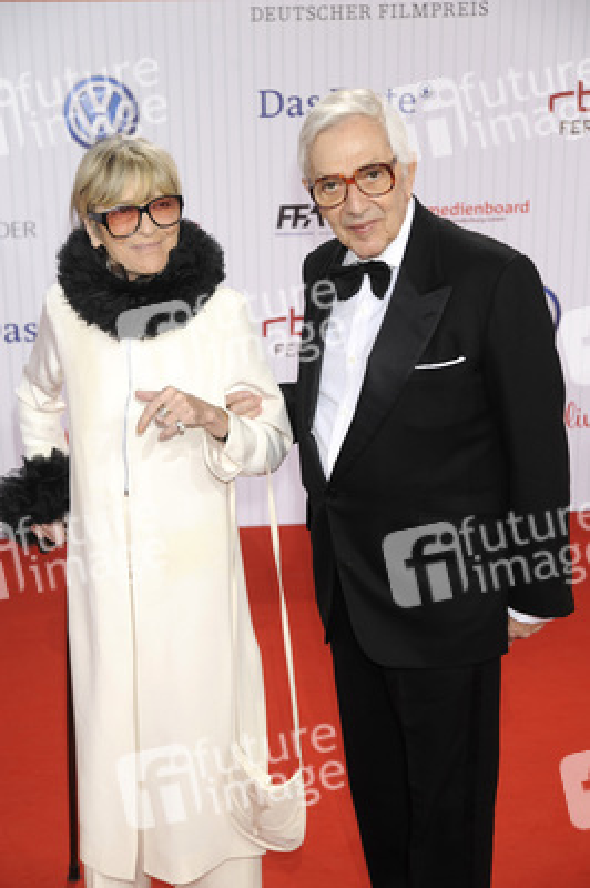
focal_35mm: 66
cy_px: 444
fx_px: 1625
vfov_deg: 30.5
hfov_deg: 20.6
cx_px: 295
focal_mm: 66
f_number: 6.3
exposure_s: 1/160
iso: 320
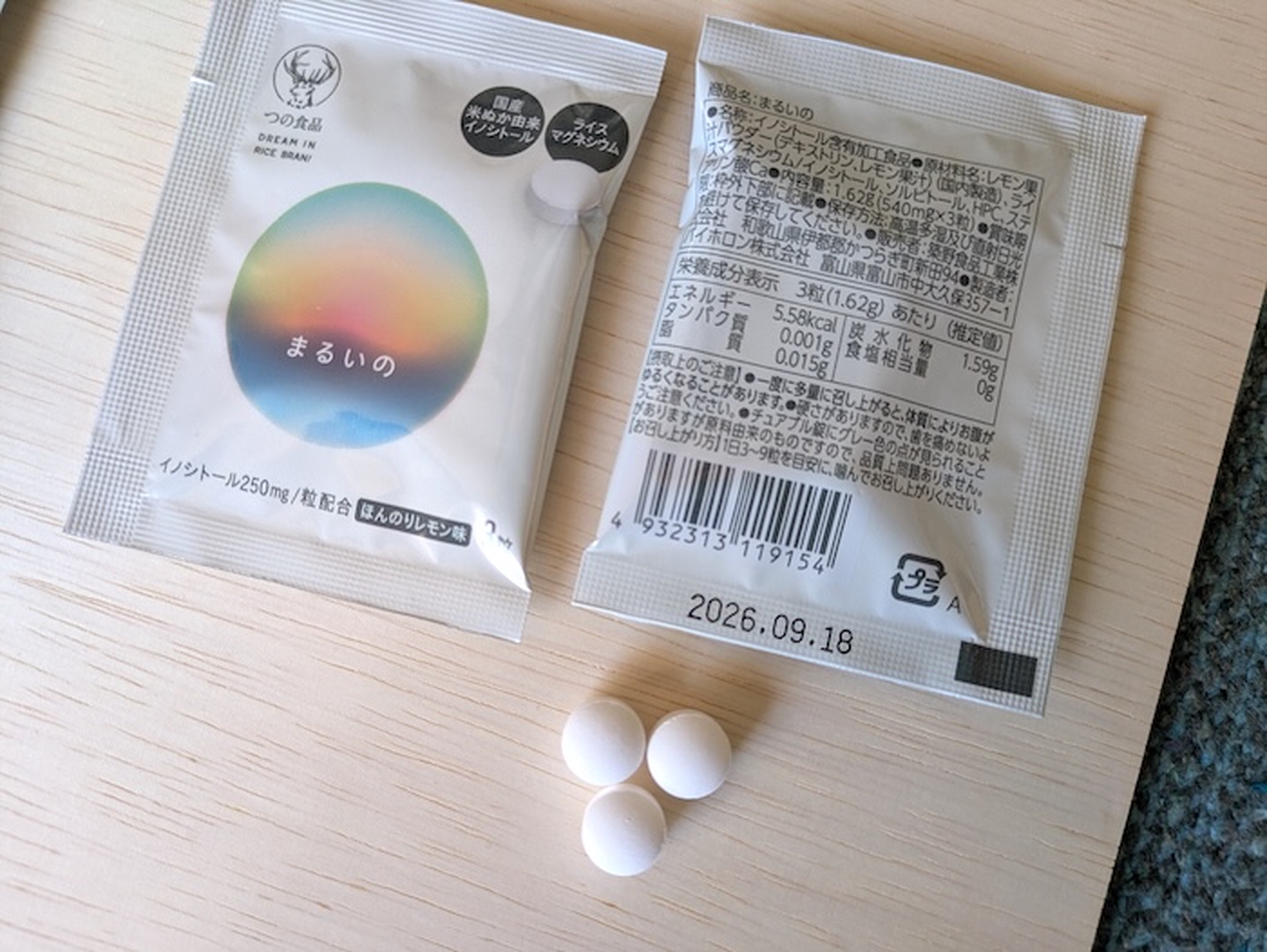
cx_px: 634
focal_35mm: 25
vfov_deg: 54.9
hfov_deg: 69.4
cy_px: 476
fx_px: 916
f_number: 1.89
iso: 162
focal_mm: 5.43
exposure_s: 1/120
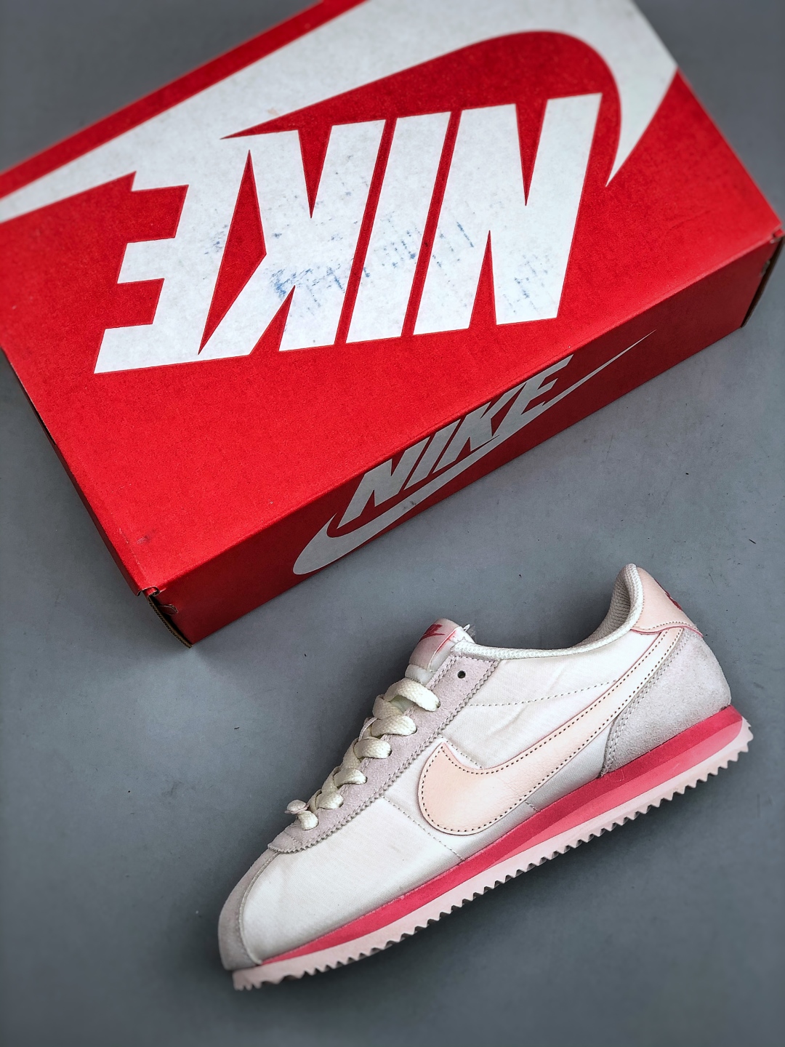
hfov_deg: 25.7
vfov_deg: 33.8
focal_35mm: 57
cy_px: 524
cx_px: 392
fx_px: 1723
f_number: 2.8
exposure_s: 1/100
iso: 32
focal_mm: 6.6
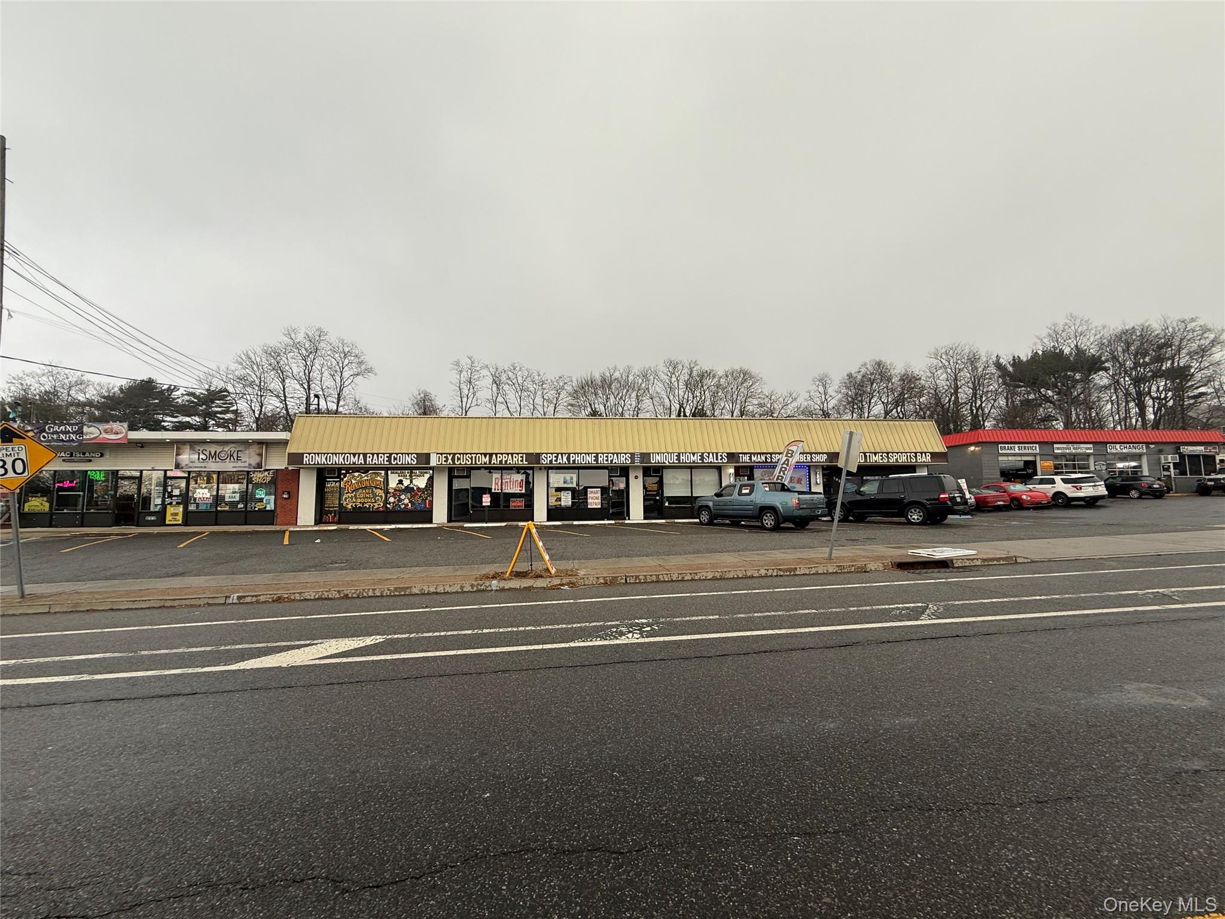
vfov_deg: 85.7
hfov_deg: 102.1
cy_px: 460
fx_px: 495
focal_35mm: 14
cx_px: 612
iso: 50
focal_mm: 2.22
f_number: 2.2
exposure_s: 1/212
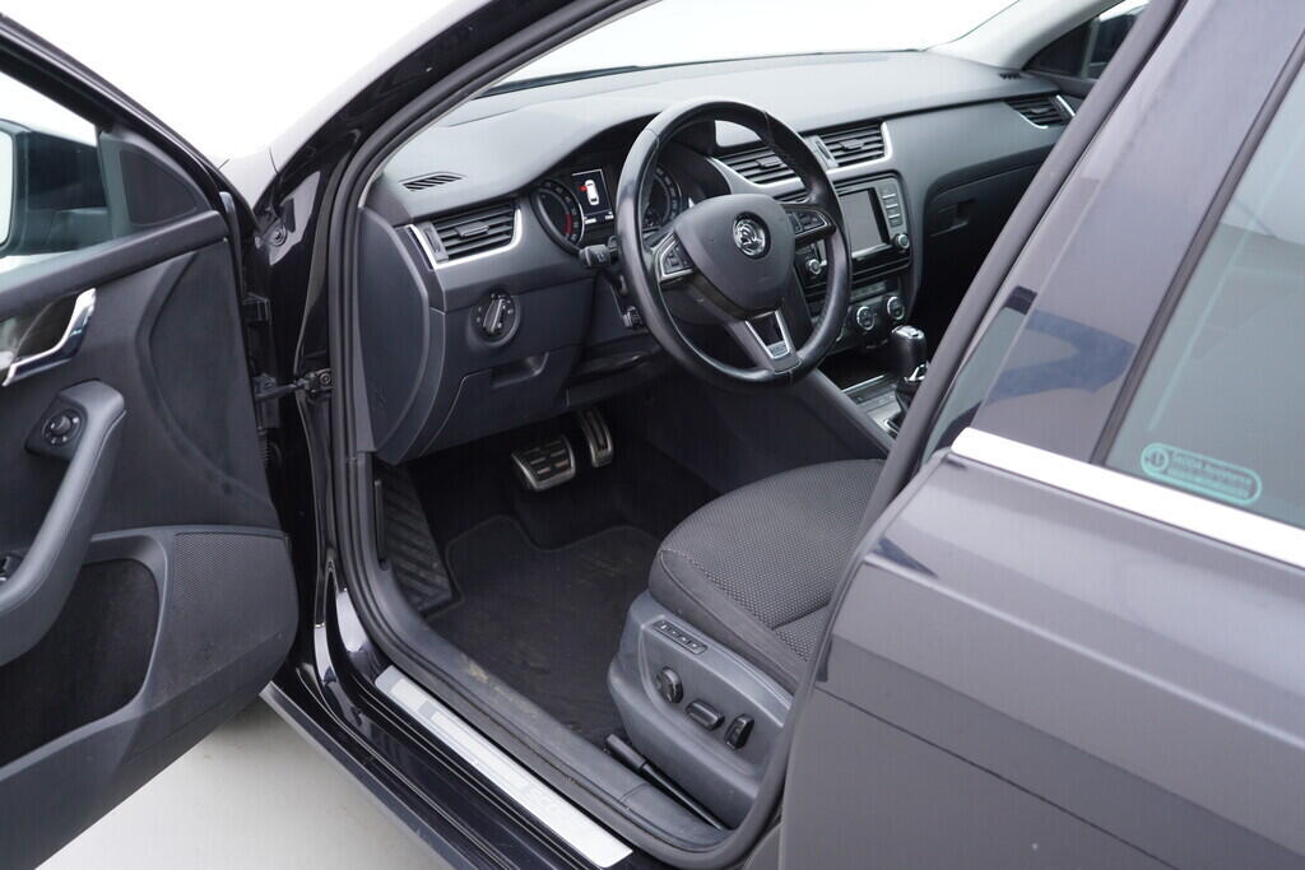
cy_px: 435
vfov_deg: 36.9
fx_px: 1305
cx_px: 652
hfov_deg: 53.1
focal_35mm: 36
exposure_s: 1/40
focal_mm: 24
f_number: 2.8
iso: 200
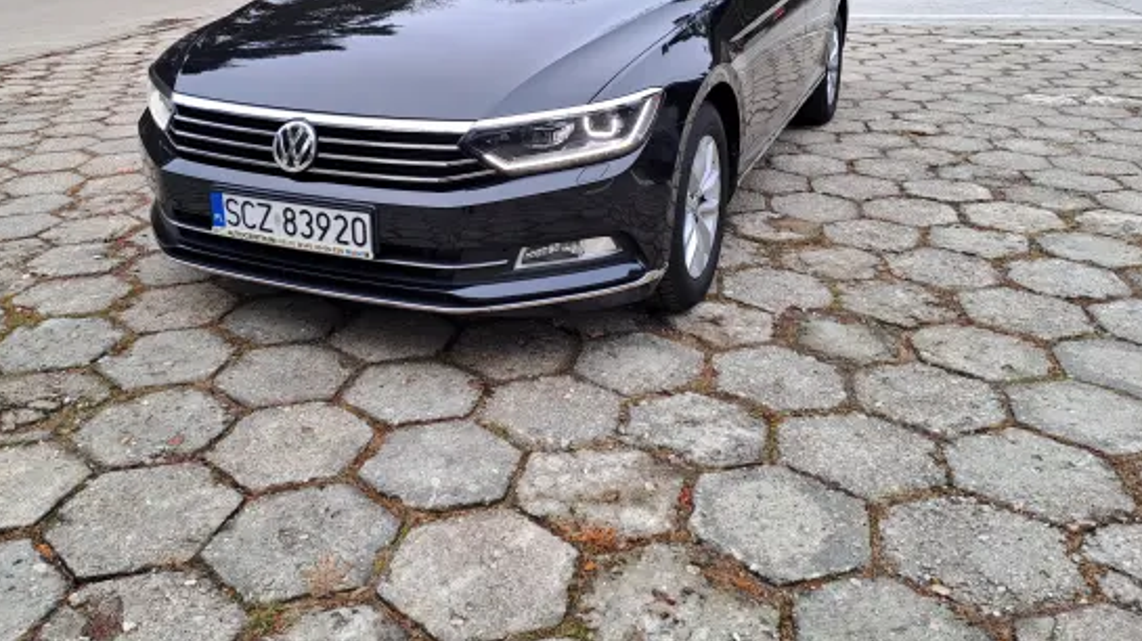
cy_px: 142
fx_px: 969
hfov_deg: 60.9
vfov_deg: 35.6
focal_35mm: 32
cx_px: 520
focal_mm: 4.65
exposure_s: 1/125
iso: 32
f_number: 1.8
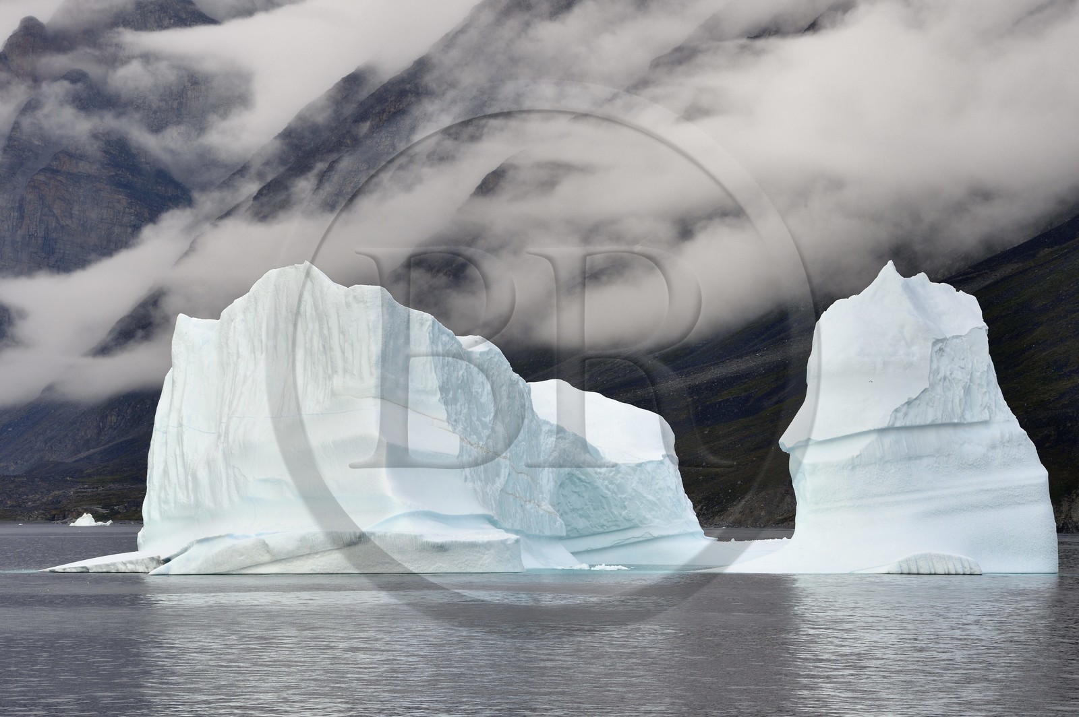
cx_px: 540
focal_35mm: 185
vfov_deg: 7.4
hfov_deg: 11.1
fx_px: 5540
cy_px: 358
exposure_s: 1/200
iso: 400
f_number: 16
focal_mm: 185
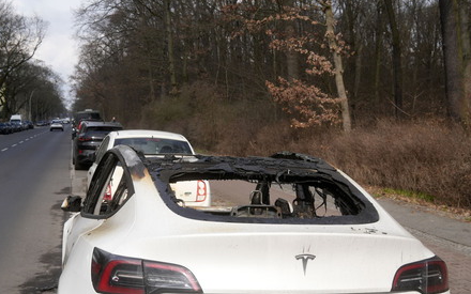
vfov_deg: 27.4
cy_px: 140
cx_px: 233
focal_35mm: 47
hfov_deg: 42.6
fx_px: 603
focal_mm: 30
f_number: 7.1
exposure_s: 1/1250
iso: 640
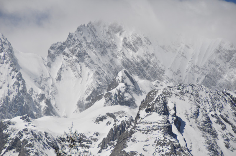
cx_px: 118
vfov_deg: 4.6
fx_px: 1964
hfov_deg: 6.9
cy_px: 78
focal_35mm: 300
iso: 200
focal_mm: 200
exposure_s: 1/1250
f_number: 9
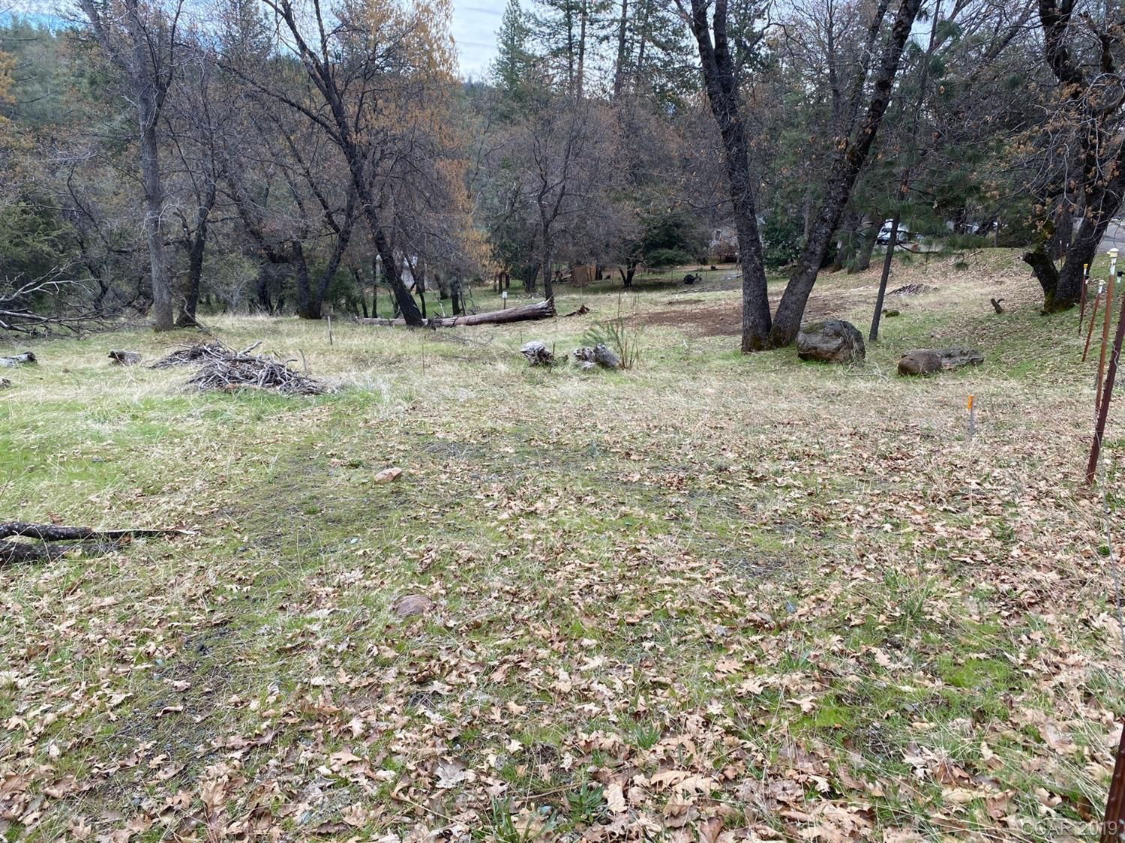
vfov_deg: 53.0
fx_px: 845
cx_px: 562
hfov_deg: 67.3
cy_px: 422
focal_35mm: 26
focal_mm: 4.25
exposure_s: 1/574
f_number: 1.8
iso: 32
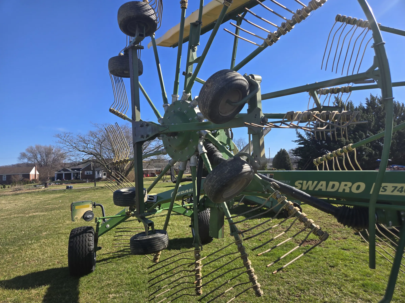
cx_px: 202
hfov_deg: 73.9
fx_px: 269
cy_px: 152
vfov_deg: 58.9
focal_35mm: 23
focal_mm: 5.4
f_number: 1.8
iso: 25
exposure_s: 1/1406
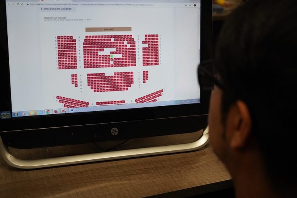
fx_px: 429
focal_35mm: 52
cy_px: 99
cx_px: 148
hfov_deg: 38.2
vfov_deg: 26.0
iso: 12800
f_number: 5
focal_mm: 52
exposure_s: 1/2000
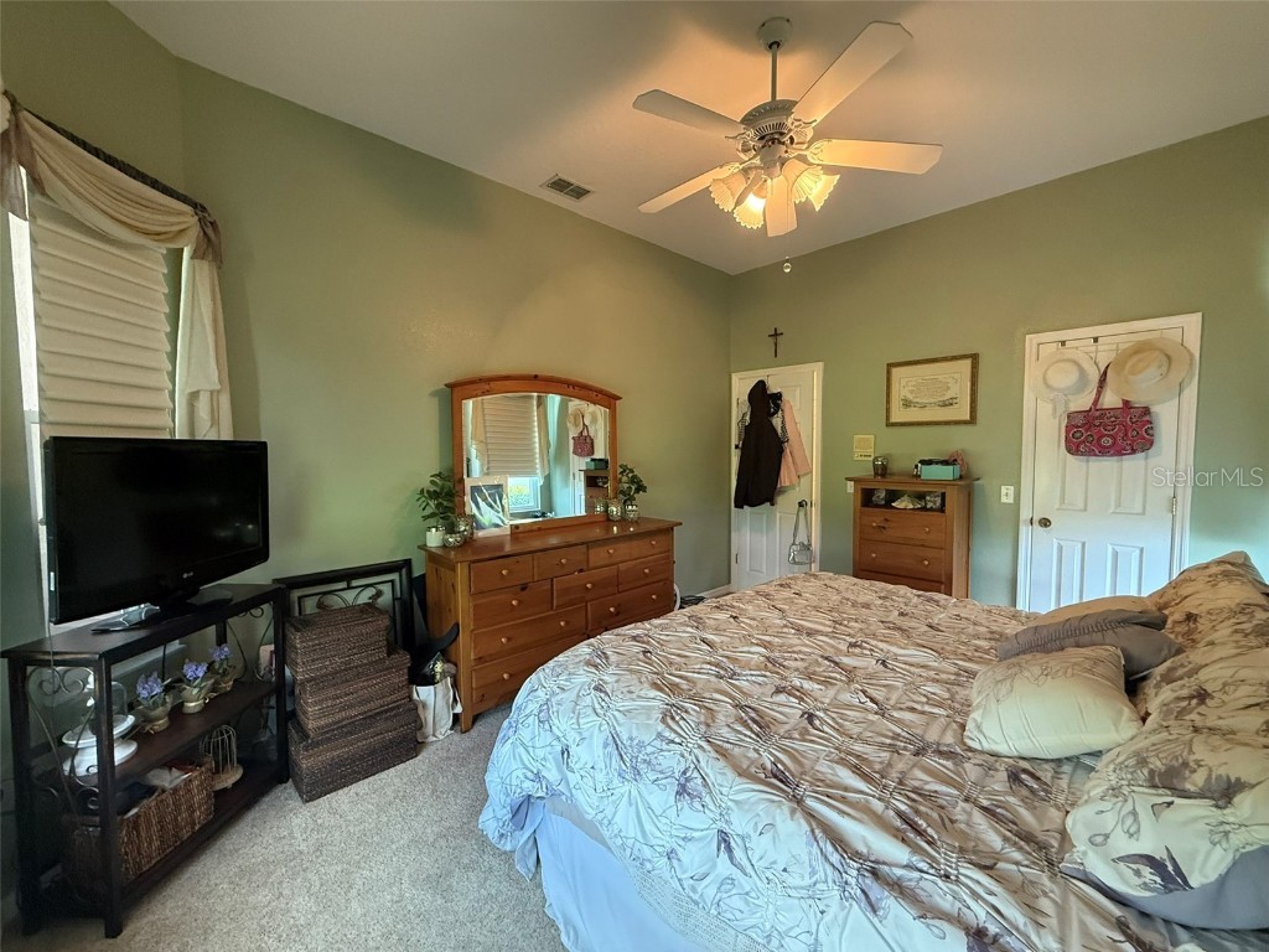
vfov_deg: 85.7
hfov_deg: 102.1
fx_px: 513
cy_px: 476
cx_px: 634
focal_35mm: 14
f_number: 2.2
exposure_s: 1/60
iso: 500
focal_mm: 2.22
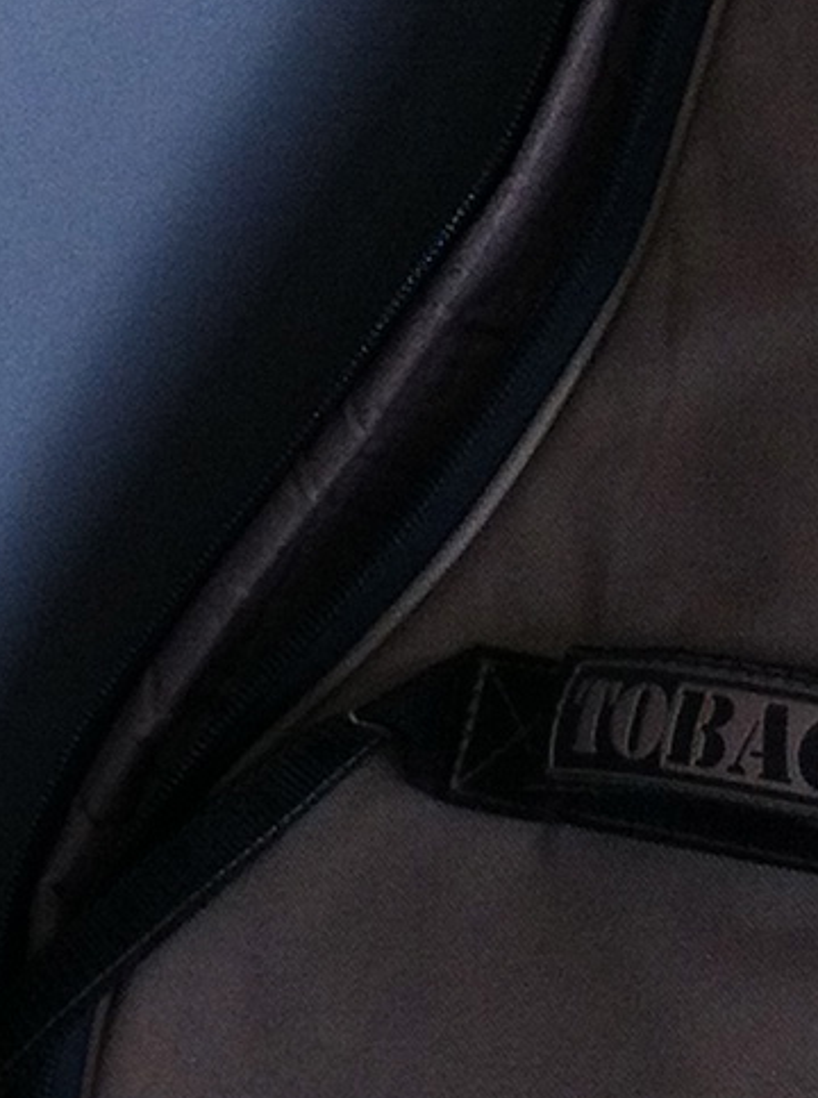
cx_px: -754
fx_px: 5947
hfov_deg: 7.6
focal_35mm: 188
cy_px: 514
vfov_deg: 10.5
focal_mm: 3.85
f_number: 2.8
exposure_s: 1/40
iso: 100
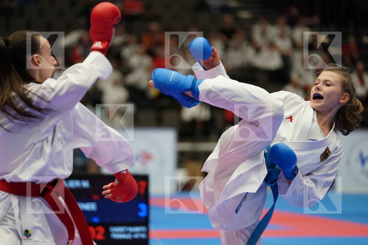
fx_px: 1584
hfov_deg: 13.2
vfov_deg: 8.9
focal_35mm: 155
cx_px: 184
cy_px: 122
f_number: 2.8
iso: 2500
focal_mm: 155
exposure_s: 1/1000
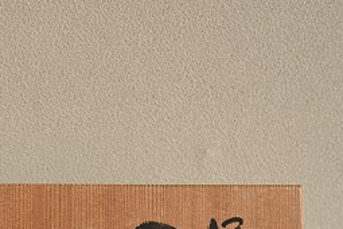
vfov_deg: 13.9
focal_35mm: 96
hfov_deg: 20.8
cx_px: 29
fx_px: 915
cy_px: 255
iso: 100
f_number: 3.5
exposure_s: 1/60
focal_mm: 40
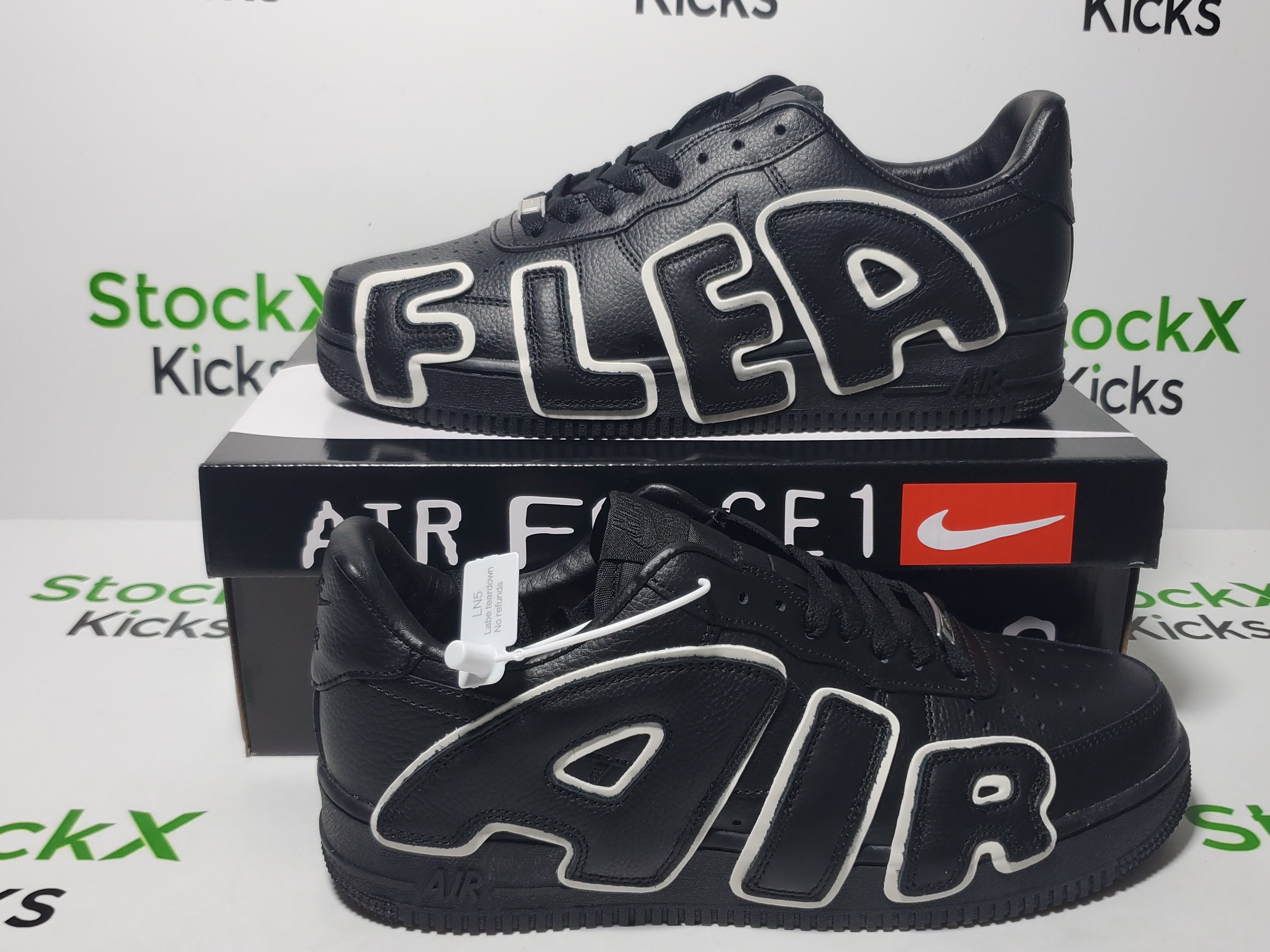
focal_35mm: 34
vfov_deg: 41.8
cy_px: 505
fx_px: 1247
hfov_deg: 53.9
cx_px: 700
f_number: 1.5
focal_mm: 4.3
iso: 50
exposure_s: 1/378
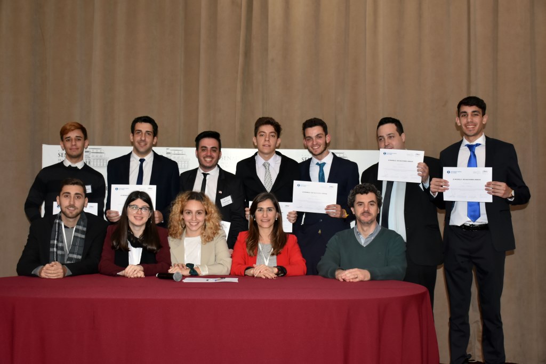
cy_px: 182
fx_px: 728
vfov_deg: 28.1
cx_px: 273
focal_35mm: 48
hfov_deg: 41.1
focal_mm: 32
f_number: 5
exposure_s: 1/60
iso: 800
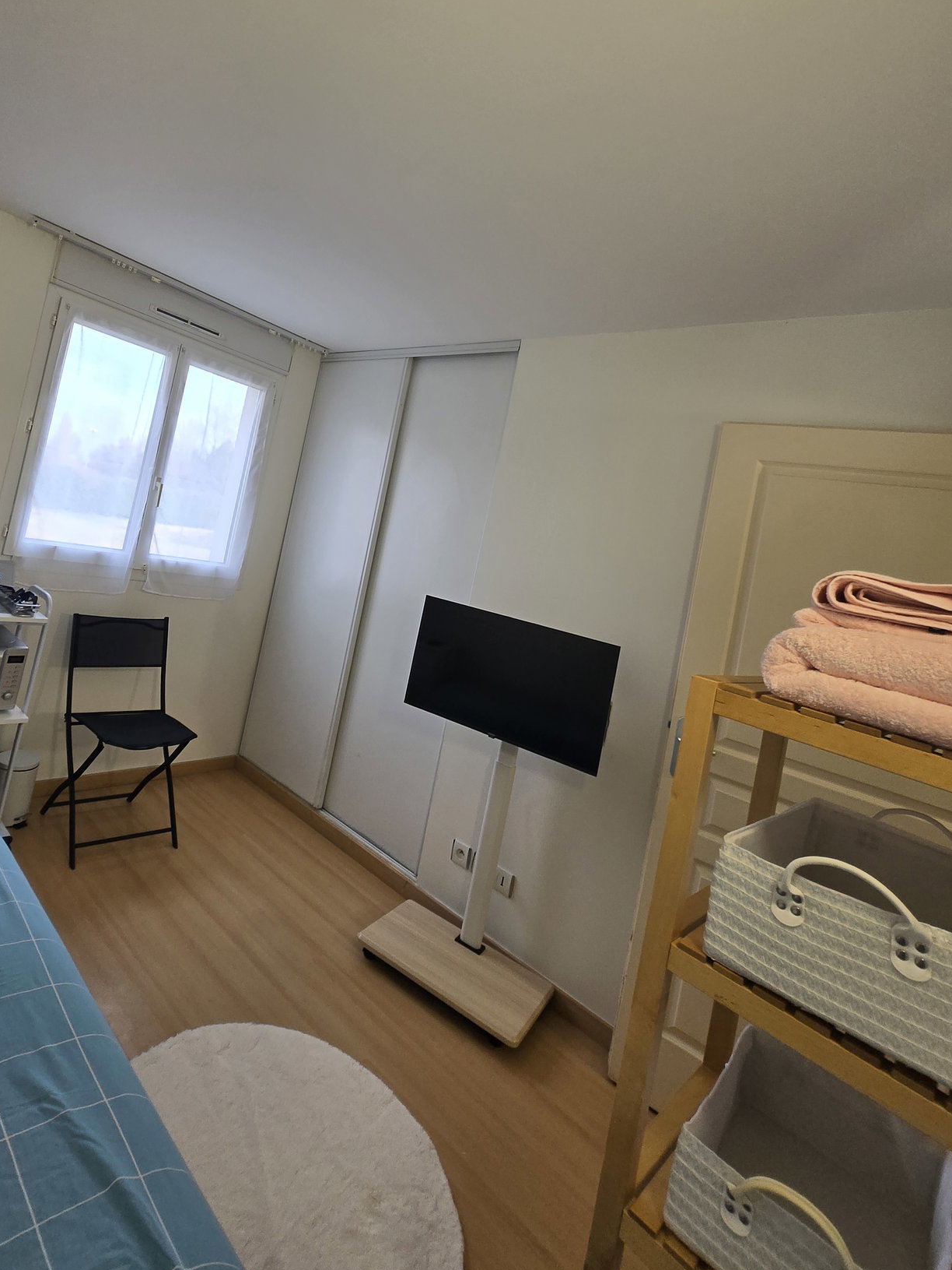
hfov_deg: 73.3
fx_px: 623
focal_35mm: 17
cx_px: 347
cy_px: 490
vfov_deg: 89.5
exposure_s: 1/100
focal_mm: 1.7
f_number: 2.2
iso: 40
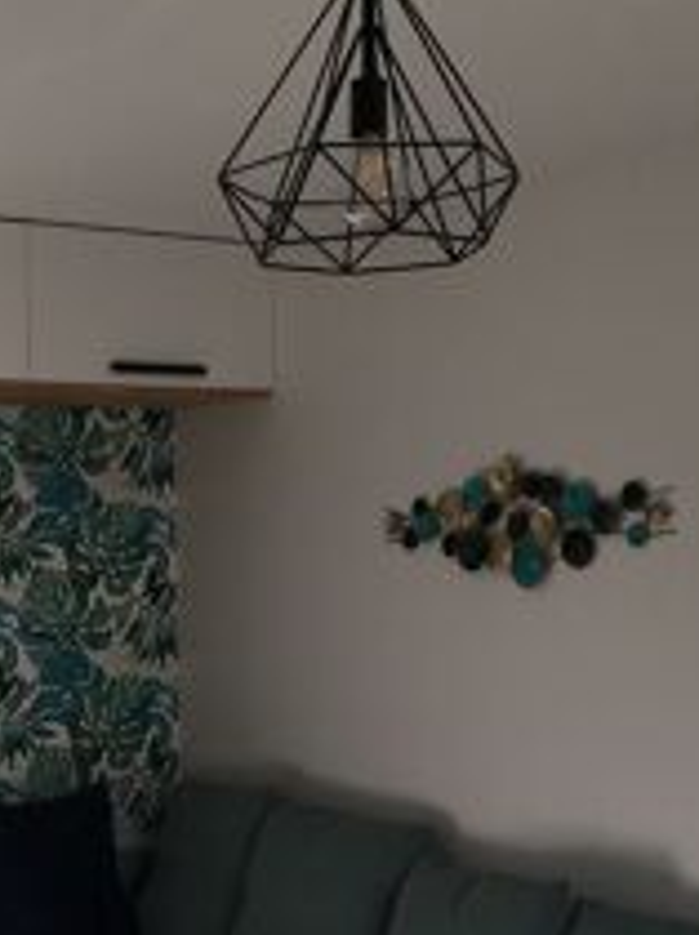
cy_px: 608
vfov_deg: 32.5
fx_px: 1592
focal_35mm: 59
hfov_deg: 24.3
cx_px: 125
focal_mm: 4.15
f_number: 2.2
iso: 25
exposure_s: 1/300
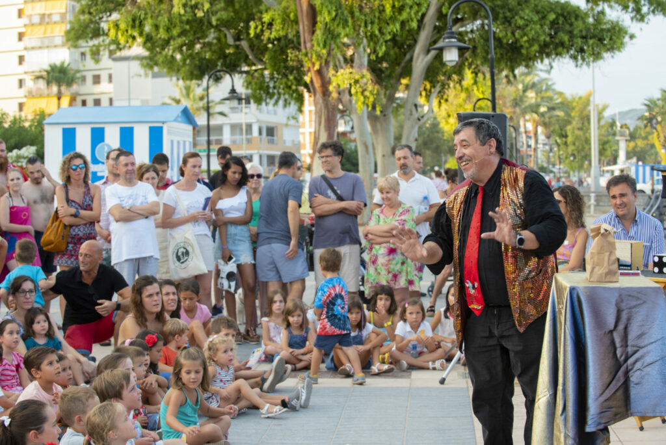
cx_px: 333
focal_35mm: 70
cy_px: 222
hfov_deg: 28.8
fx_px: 1296
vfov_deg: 19.5
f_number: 5.6
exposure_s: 1/250
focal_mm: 70
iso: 800
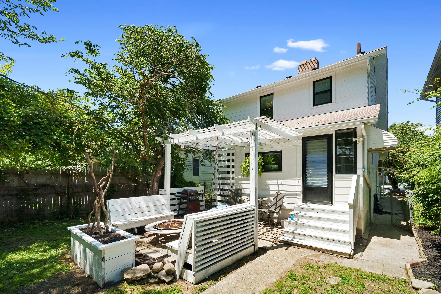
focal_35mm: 15
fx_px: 184
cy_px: 147
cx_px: 220
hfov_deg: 100.4
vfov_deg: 77.4
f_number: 9
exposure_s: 1/1600
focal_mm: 15
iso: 800
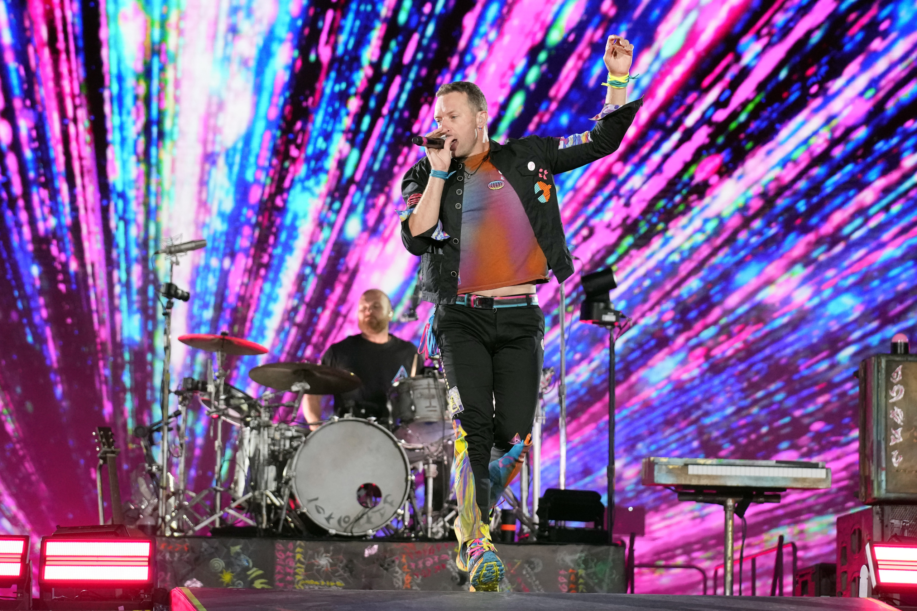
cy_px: 306
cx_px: 458
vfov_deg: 7.6
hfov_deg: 11.4
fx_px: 4610
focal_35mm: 181
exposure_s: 1/546
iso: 4000
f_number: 4
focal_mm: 121
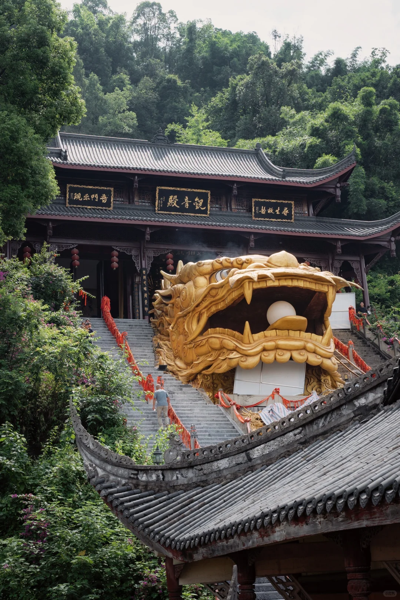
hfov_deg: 24.6
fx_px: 917
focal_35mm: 55
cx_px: 200
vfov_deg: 36.2
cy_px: 300
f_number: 8
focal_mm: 37
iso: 100
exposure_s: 1/200
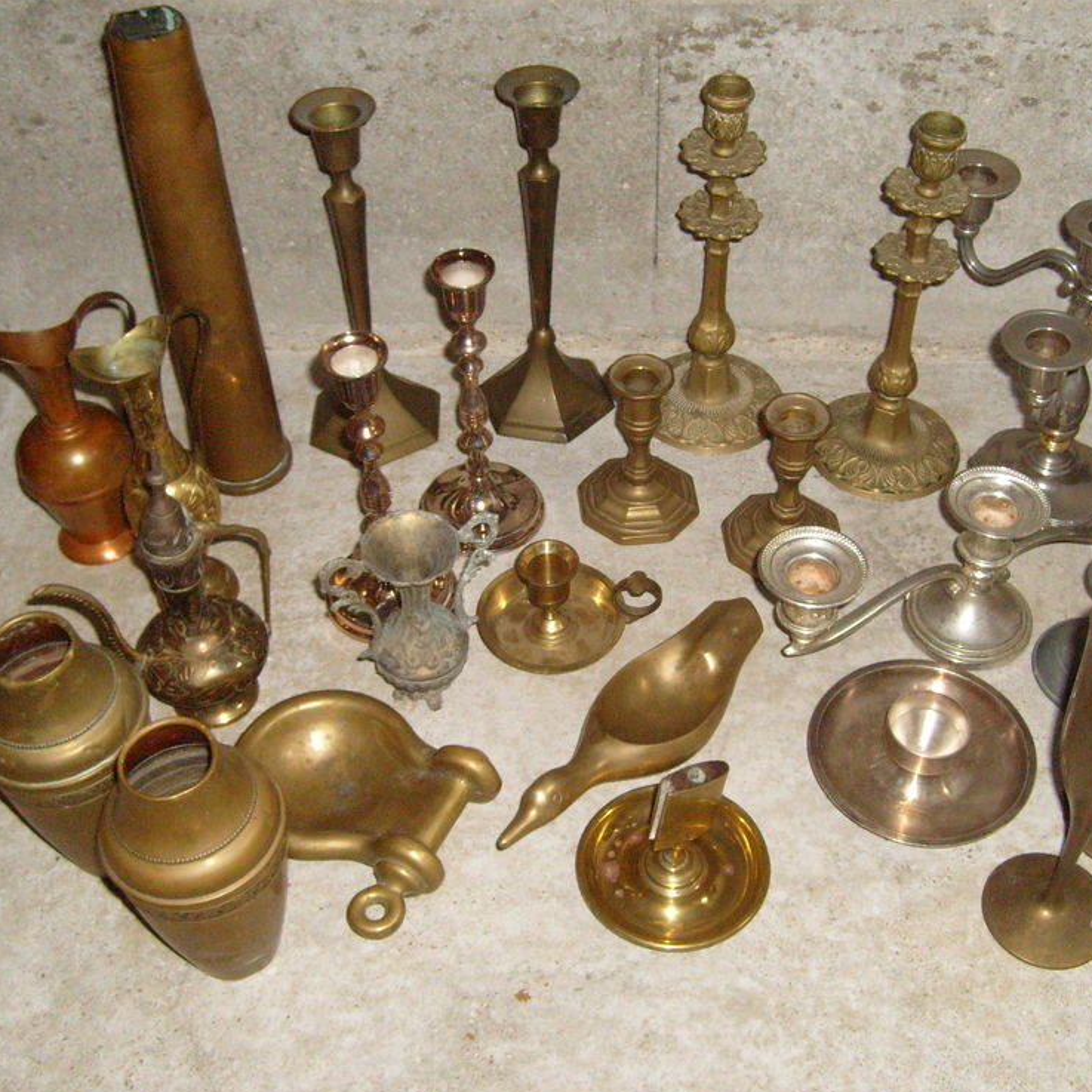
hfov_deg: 39.9
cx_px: 619
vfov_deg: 40.0
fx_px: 1499
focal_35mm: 42
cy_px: 554
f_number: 2.8
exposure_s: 1/45
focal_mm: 5.8
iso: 400
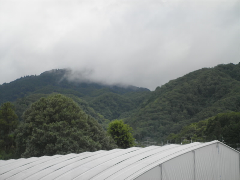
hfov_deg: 21.5
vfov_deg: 16.2
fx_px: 631
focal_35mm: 91
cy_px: 90
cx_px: 120
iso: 64
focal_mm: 16.5
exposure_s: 1/320
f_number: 5.4
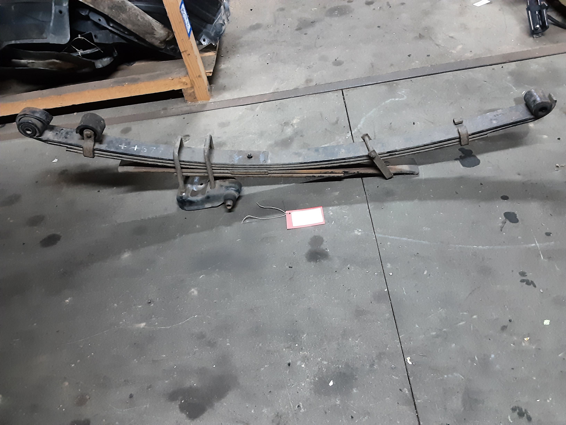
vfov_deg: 51.4
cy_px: 212
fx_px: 441
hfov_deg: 65.3
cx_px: 283
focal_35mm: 27
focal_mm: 2.91
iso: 400
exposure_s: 1/25
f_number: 1.9
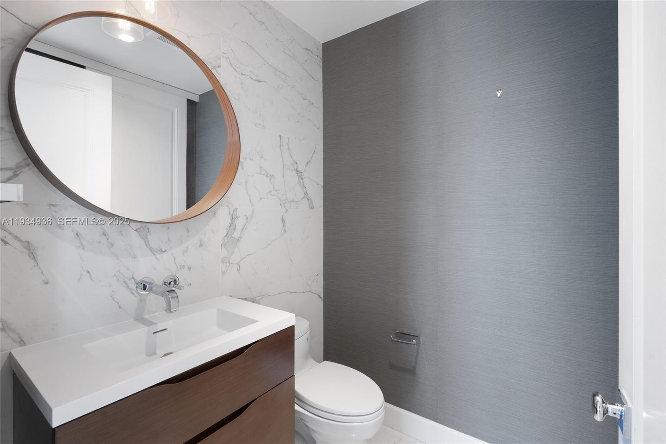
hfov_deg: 93.3
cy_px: 222
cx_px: 333
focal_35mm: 17
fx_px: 314
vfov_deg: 70.4
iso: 200
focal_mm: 17
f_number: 9
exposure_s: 1.3
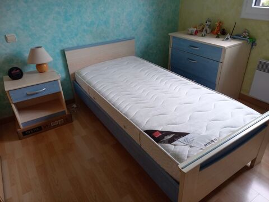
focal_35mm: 25
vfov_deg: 54.9
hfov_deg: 69.4
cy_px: 101
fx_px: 194
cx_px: 134
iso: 250
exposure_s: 1/50
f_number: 1.8
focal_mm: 4.65
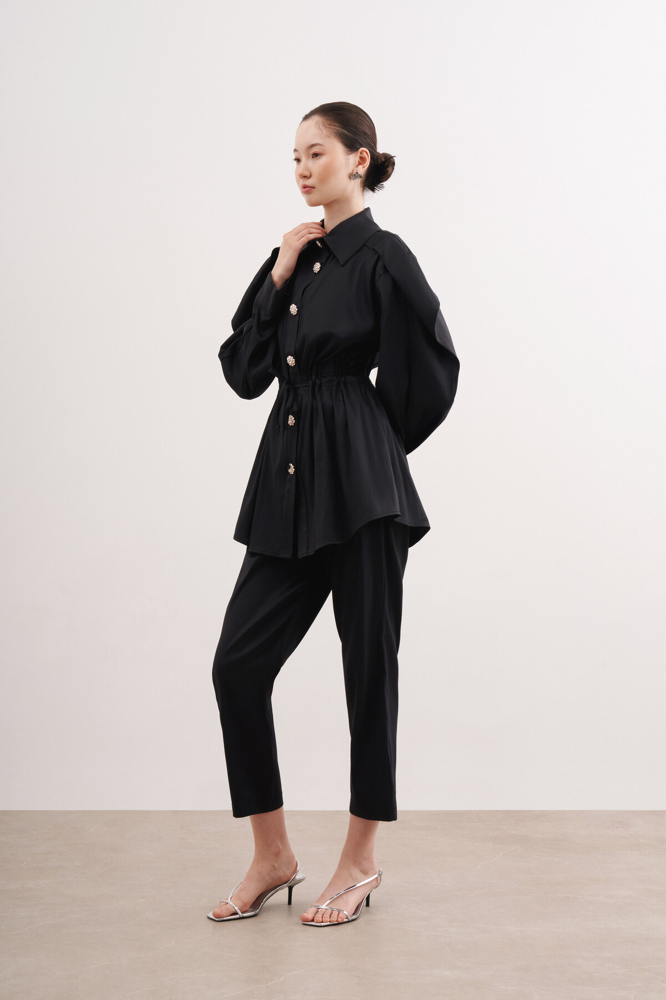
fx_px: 1471
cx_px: 333
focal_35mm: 53
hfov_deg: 25.5
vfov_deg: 37.5
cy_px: 500
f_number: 11
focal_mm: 53
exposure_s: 1/160
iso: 400
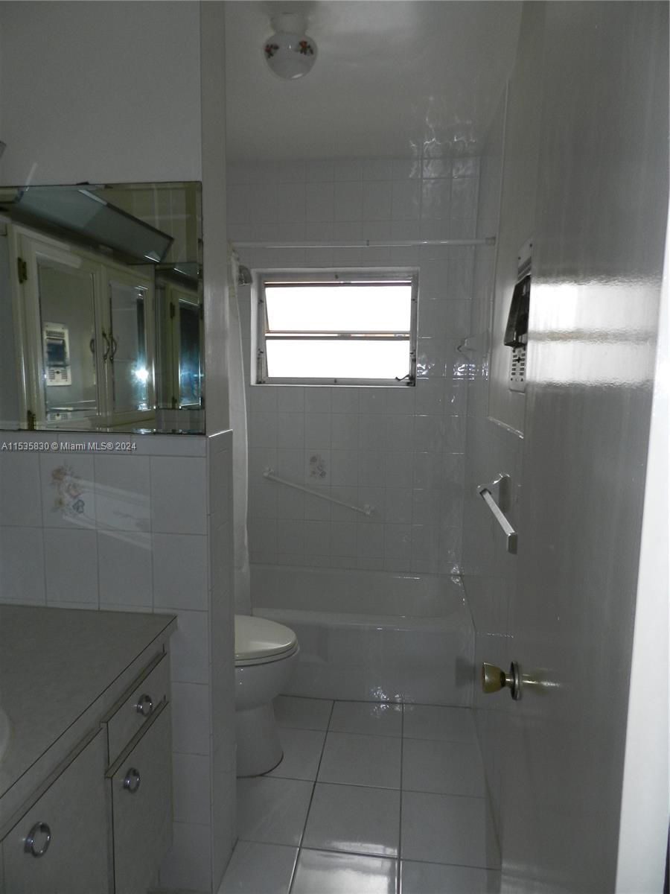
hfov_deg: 58.9
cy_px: 447
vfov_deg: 73.9
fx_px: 594
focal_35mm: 23
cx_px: 335
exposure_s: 1/30
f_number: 3.4
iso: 200
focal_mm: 4
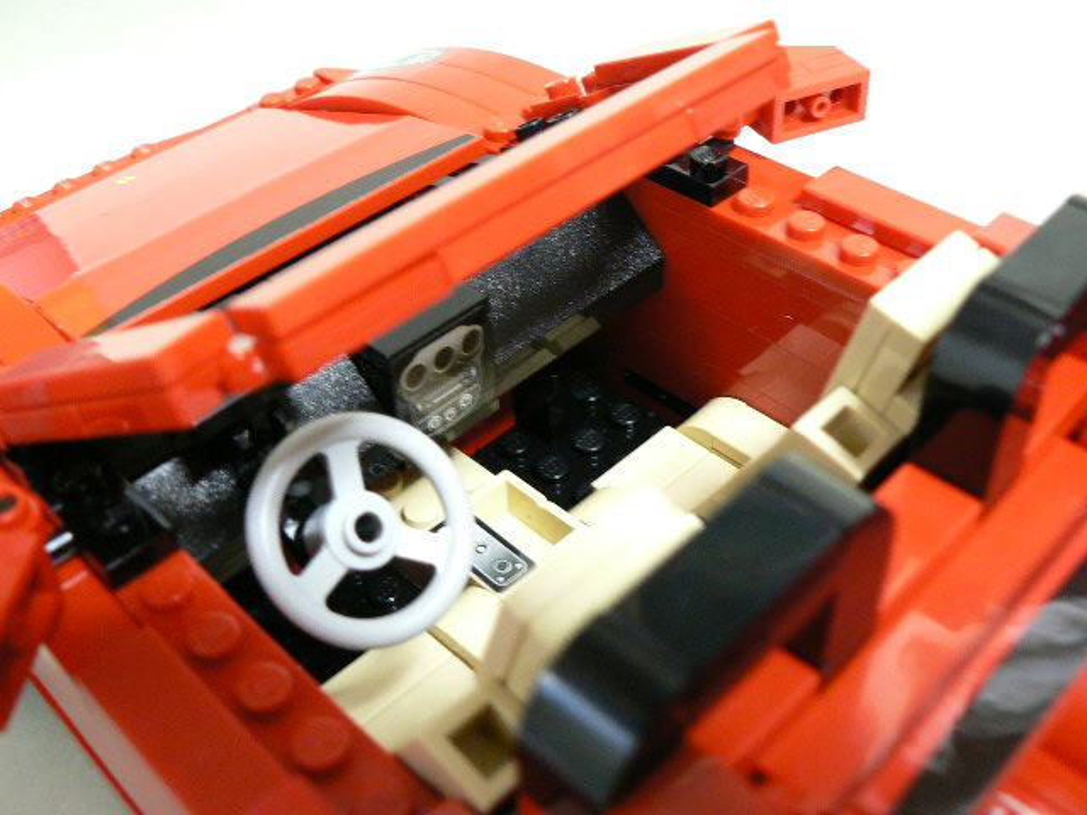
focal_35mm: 36
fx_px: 1130
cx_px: 544
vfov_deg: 39.7
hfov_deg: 51.4
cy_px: 408
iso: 200
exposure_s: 1/6
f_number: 2.8
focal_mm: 6
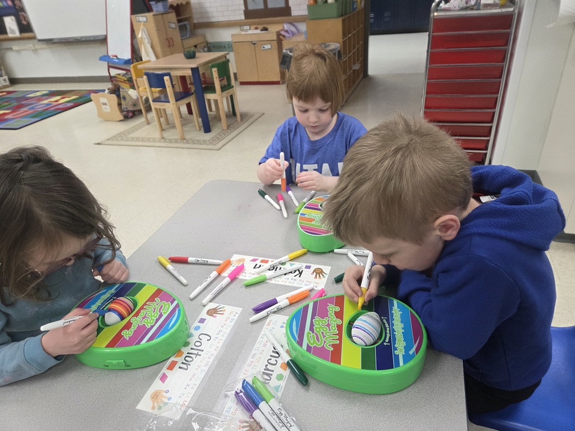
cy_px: 216
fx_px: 382
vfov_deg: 58.9
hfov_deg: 73.9
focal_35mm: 23
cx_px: 288
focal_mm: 5.4
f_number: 1.8
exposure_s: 1/120
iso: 250
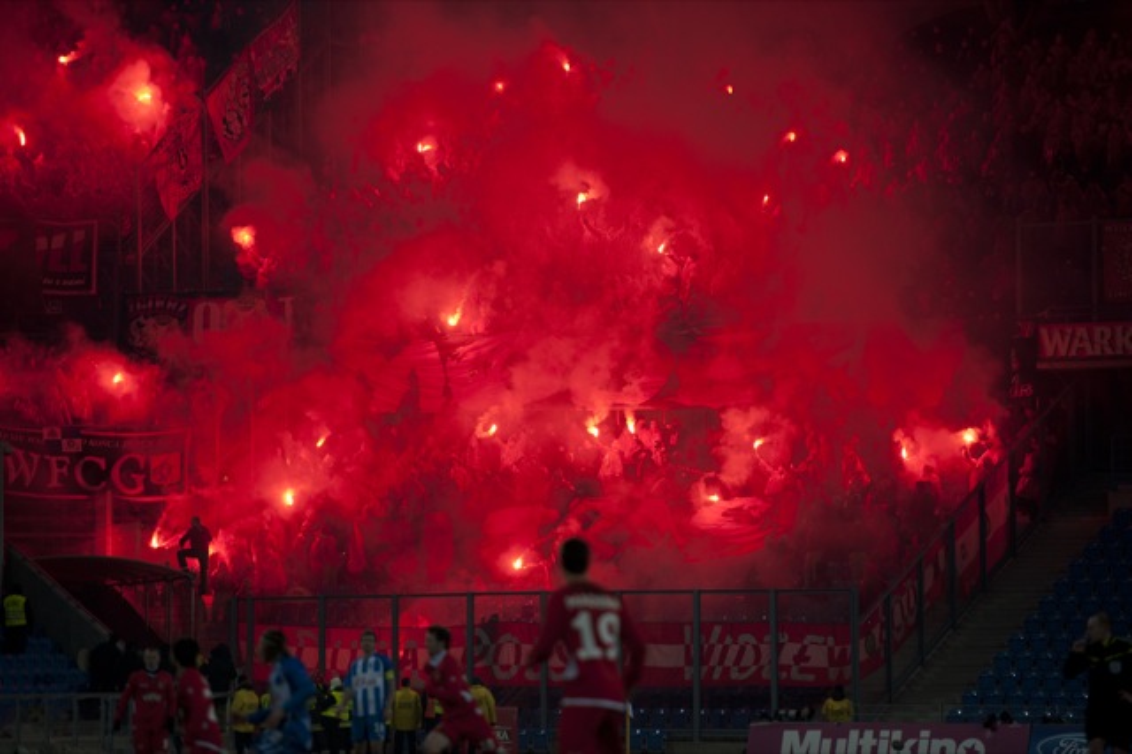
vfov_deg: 6.9
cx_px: 566
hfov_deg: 10.3
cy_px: 377
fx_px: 6285
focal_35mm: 200
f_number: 2.8
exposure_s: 1/800
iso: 200
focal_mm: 200
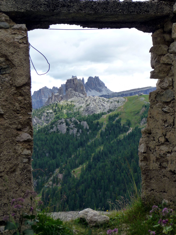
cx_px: 88
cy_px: 118
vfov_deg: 25.3
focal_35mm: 77
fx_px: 522
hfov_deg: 19.1
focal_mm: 13.1
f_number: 4.6
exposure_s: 1/400
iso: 160
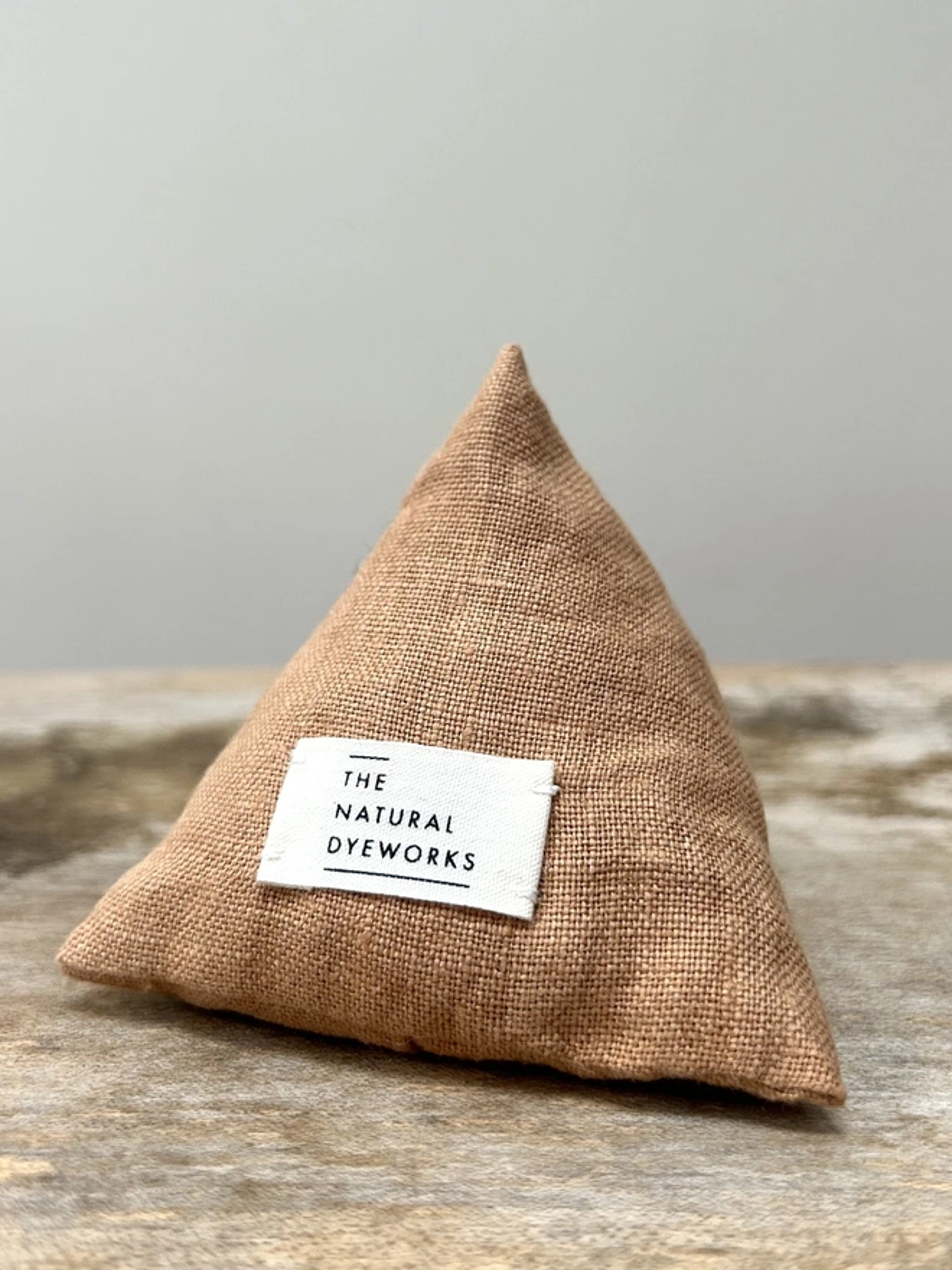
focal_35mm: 26
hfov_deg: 53.1
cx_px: 476
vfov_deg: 67.3
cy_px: 635
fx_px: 953
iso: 125
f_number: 1.5
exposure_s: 1/108
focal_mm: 5.7
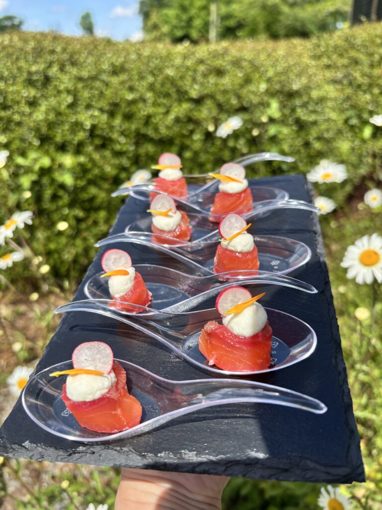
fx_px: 383
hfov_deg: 53.1
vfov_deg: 67.3
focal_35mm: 26
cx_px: 191
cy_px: 255
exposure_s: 1/2151
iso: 50
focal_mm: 5.96
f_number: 1.6
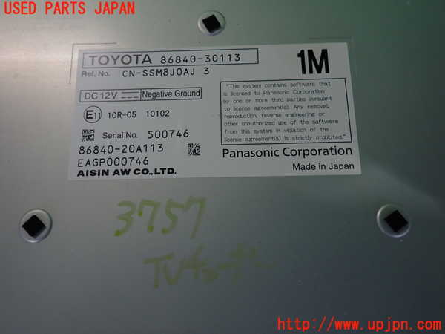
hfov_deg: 69.4
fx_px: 321
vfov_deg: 54.9
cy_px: 167
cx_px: 222
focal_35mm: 25
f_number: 2
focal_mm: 4.5
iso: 160
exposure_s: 1/60
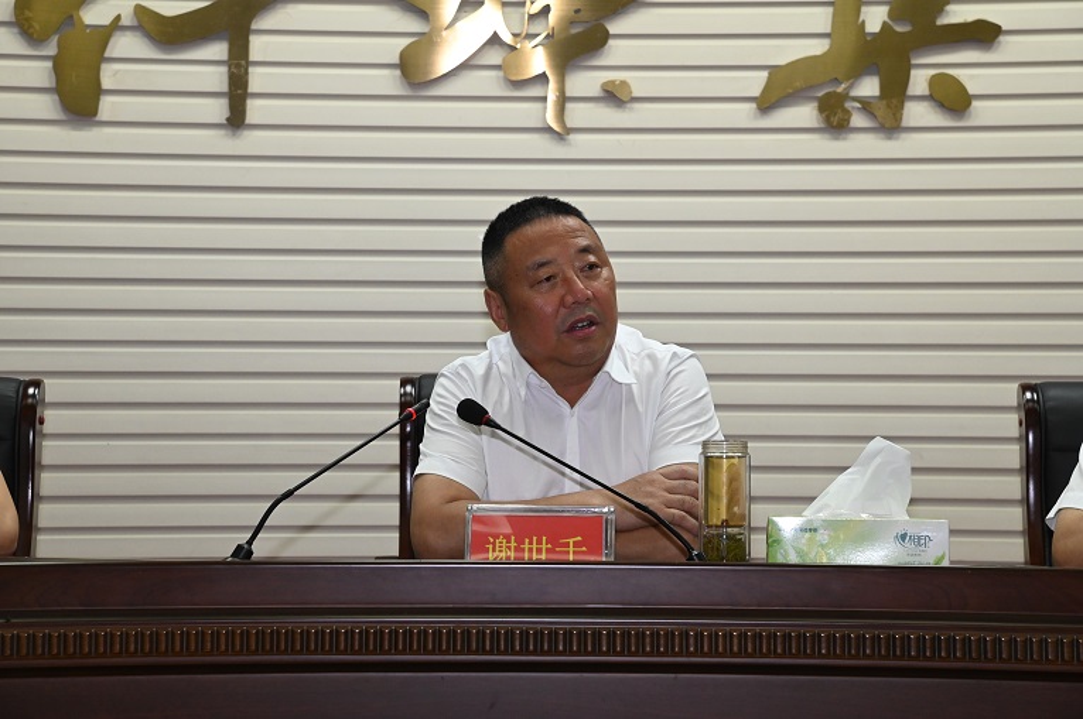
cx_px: 542
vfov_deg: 12.2
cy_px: 360
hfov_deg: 18.3
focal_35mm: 112
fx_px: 3366
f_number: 10
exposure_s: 1/200
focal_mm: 112
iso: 3200
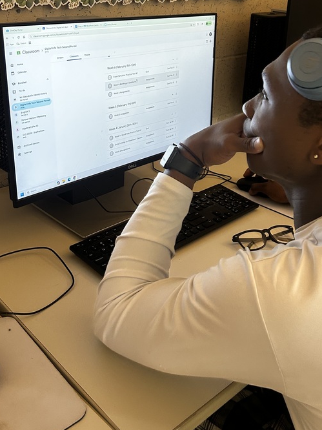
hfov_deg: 35.9
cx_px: 185
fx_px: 496
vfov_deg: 45.9
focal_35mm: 40
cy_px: 135
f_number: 1.5
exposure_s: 1/60
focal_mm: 5.7
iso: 160
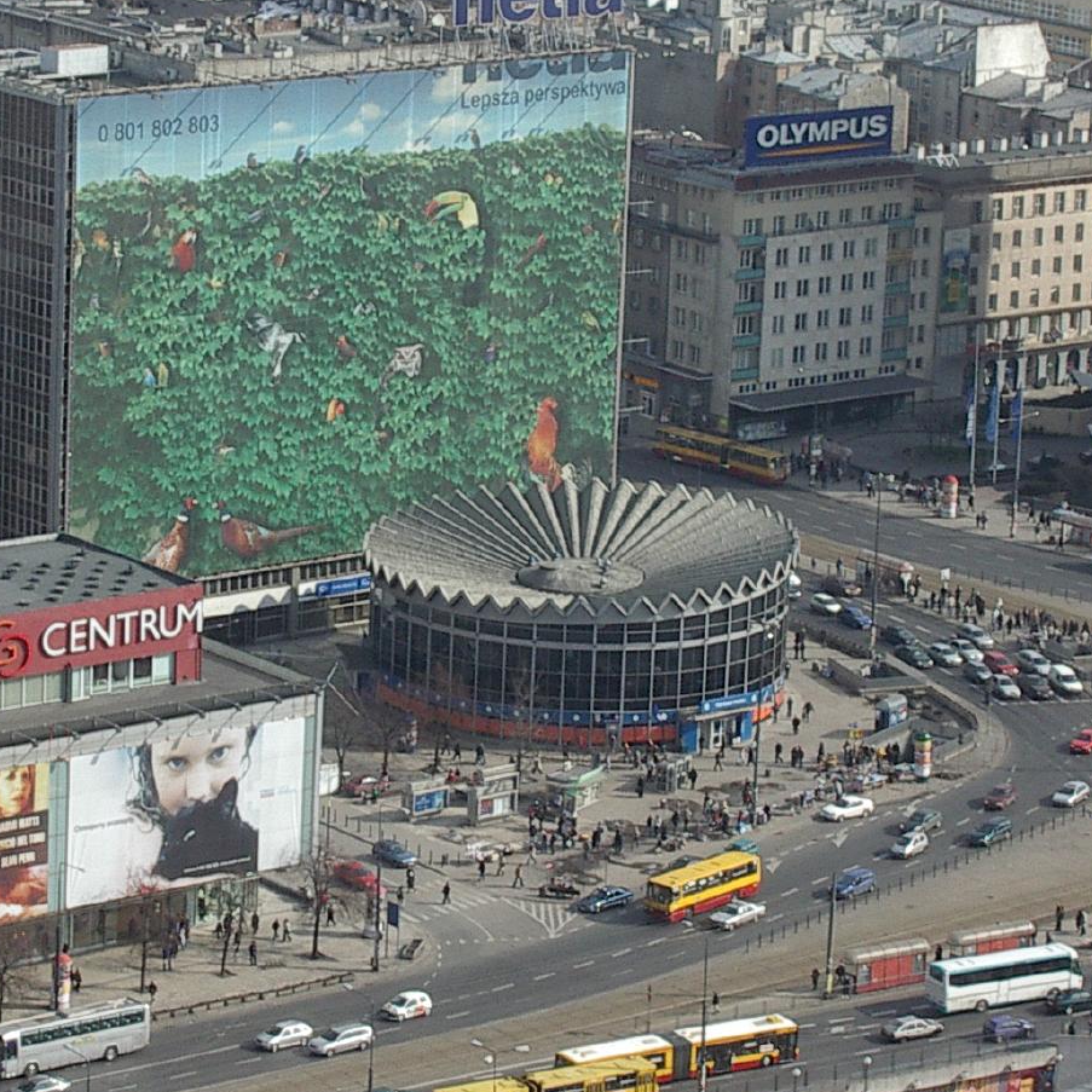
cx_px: 437
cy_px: 320
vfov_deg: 11.3
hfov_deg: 11.3
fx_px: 5532
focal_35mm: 155
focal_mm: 13.3
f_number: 7.6
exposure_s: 1/200
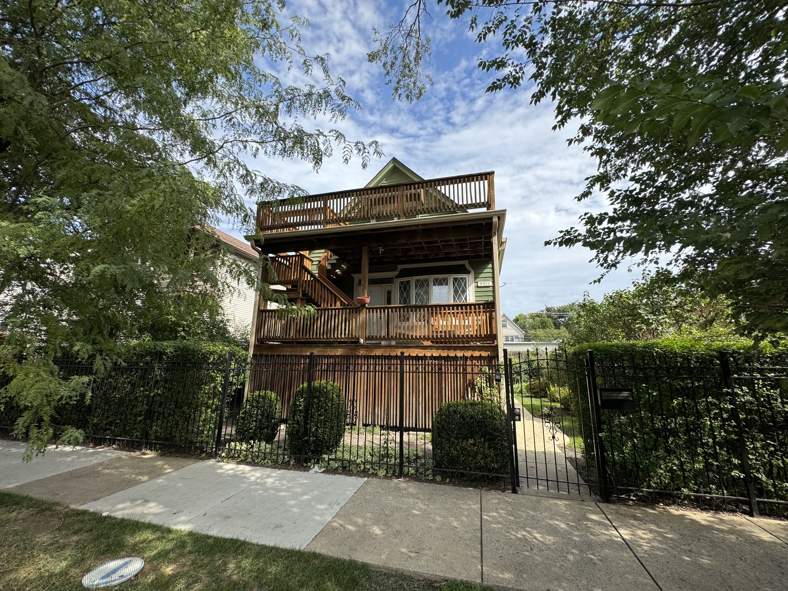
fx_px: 319
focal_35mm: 14
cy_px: 296
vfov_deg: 85.7
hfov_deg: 102.1
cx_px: 394
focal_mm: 2.22
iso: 40
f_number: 2.2
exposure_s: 1/1020
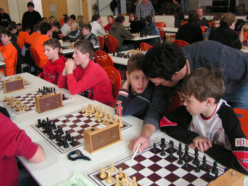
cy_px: 93
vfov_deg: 39.7
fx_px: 258
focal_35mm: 36
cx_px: 124
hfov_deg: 51.4
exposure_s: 1/40
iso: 160
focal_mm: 6
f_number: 3.2
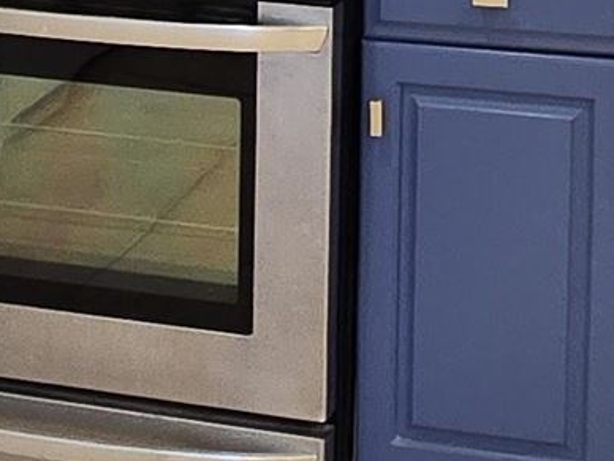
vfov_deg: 13.0
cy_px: -372
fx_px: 1827
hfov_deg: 18.9
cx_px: 500
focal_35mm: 103
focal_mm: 2.2
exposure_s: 1/60
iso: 100
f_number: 2.2
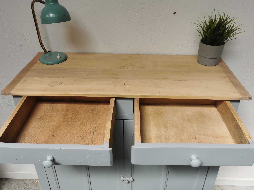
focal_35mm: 31
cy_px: 95
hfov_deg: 58.3
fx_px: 227
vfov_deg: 45.4
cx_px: 127
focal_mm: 5.58
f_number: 1.8
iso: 50
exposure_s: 1/1520
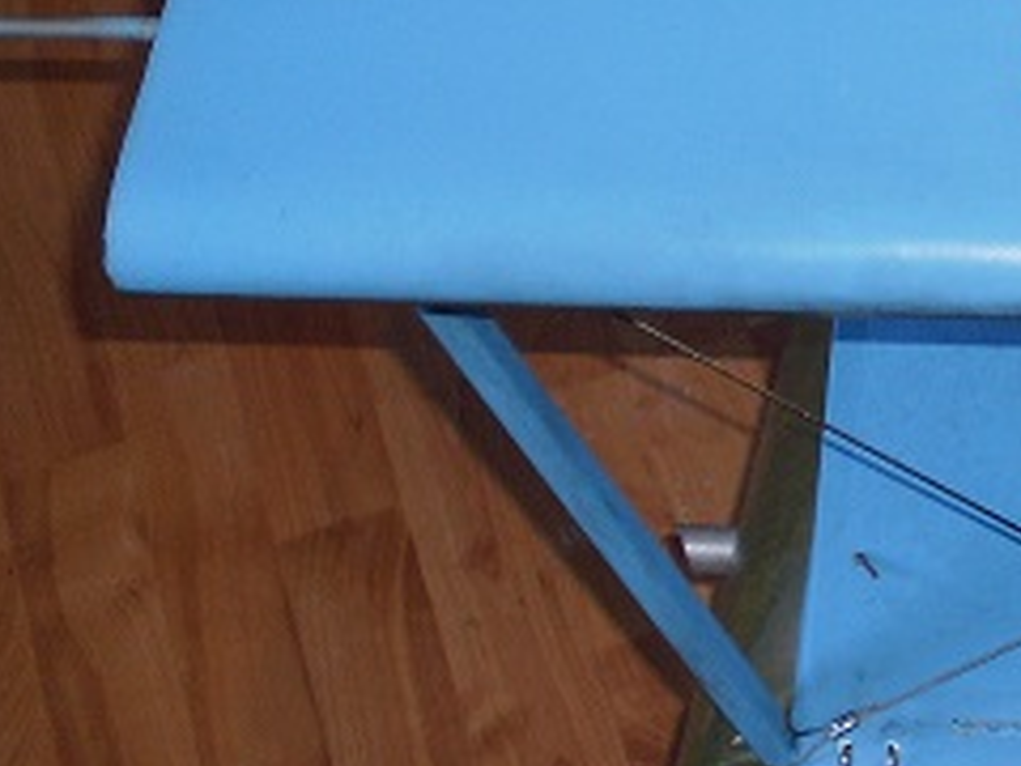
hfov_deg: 19.4
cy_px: 268
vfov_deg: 15.4
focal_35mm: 96
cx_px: 1191
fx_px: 2832
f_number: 3.1
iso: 125
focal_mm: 6.3
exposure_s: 1/30
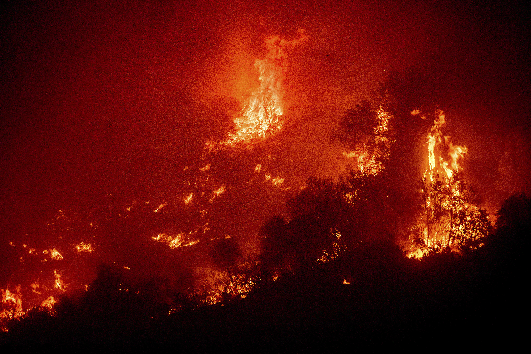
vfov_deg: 3.3
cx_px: 266
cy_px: 177
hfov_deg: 4.9
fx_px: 6191
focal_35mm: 420
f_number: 4
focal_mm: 420
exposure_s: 1/250
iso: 9000
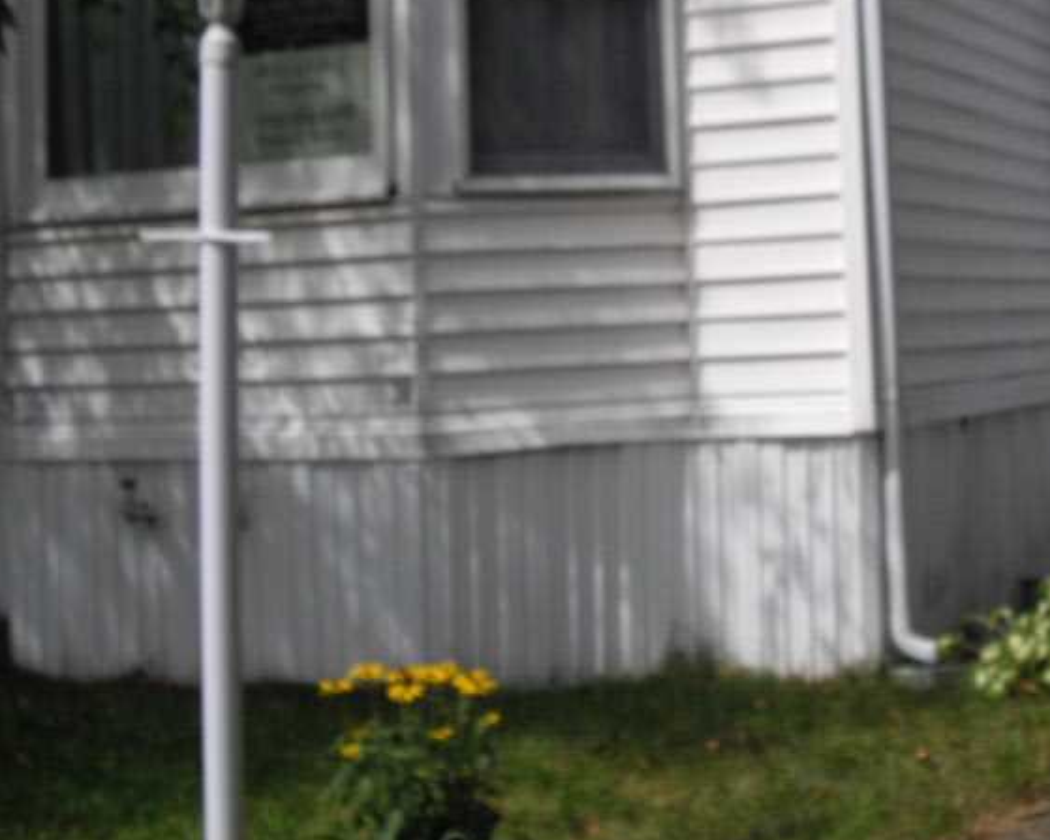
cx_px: 840
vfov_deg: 22.3
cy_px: 227
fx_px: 2113
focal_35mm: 68
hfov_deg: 27.4
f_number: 8
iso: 64
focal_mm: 7.9
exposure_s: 1/250
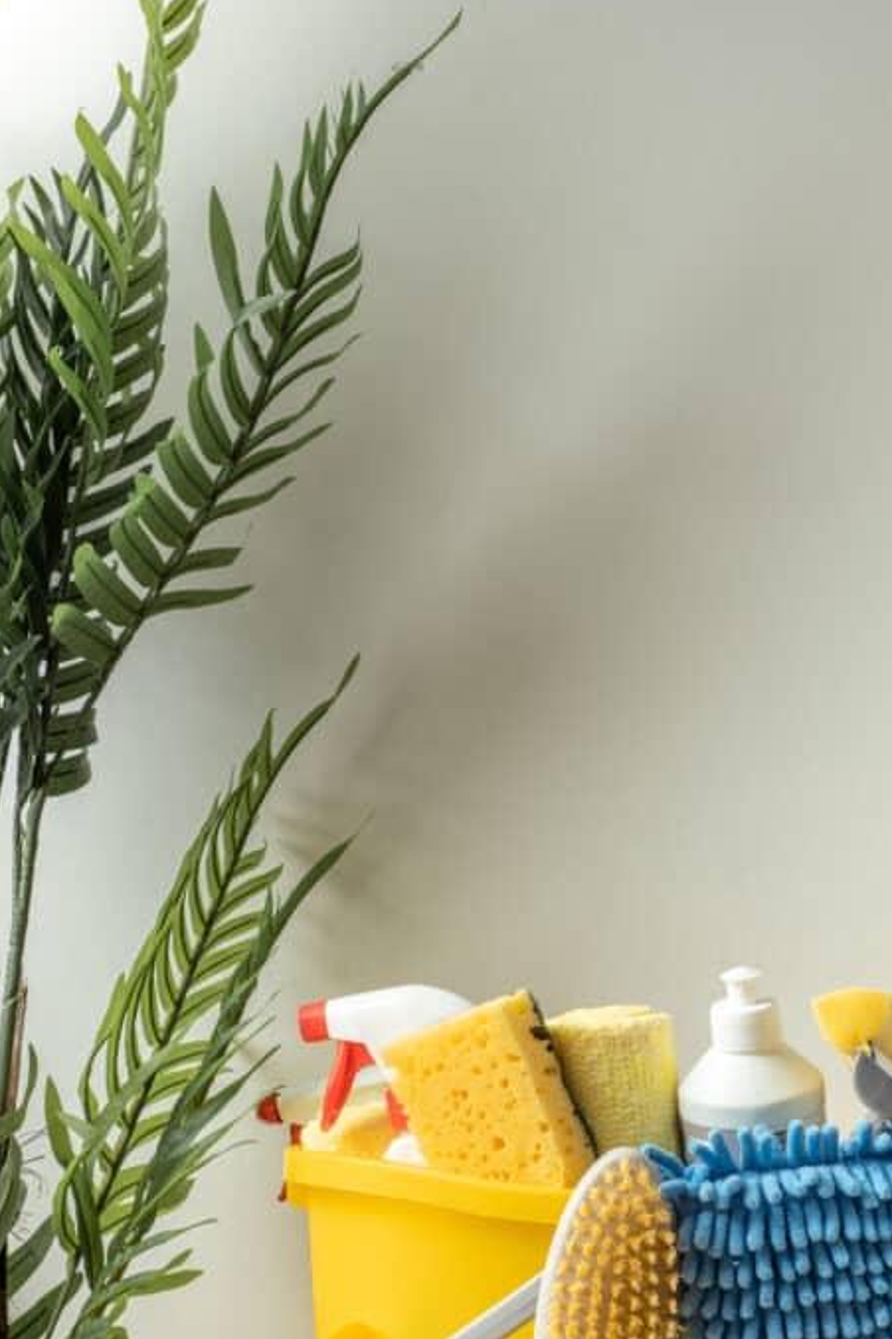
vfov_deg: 17.7
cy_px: 930
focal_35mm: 115
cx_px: 608
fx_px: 4276
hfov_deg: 11.9
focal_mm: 50.5
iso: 320
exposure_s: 1/160
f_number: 7.1
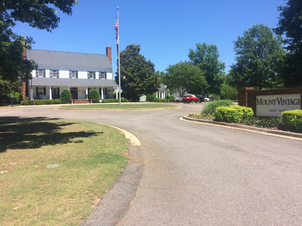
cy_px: 111
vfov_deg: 46.8
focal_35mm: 30
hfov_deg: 60.0
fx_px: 262
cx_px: 150
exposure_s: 1/1466
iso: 32
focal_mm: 4.15
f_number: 2.2
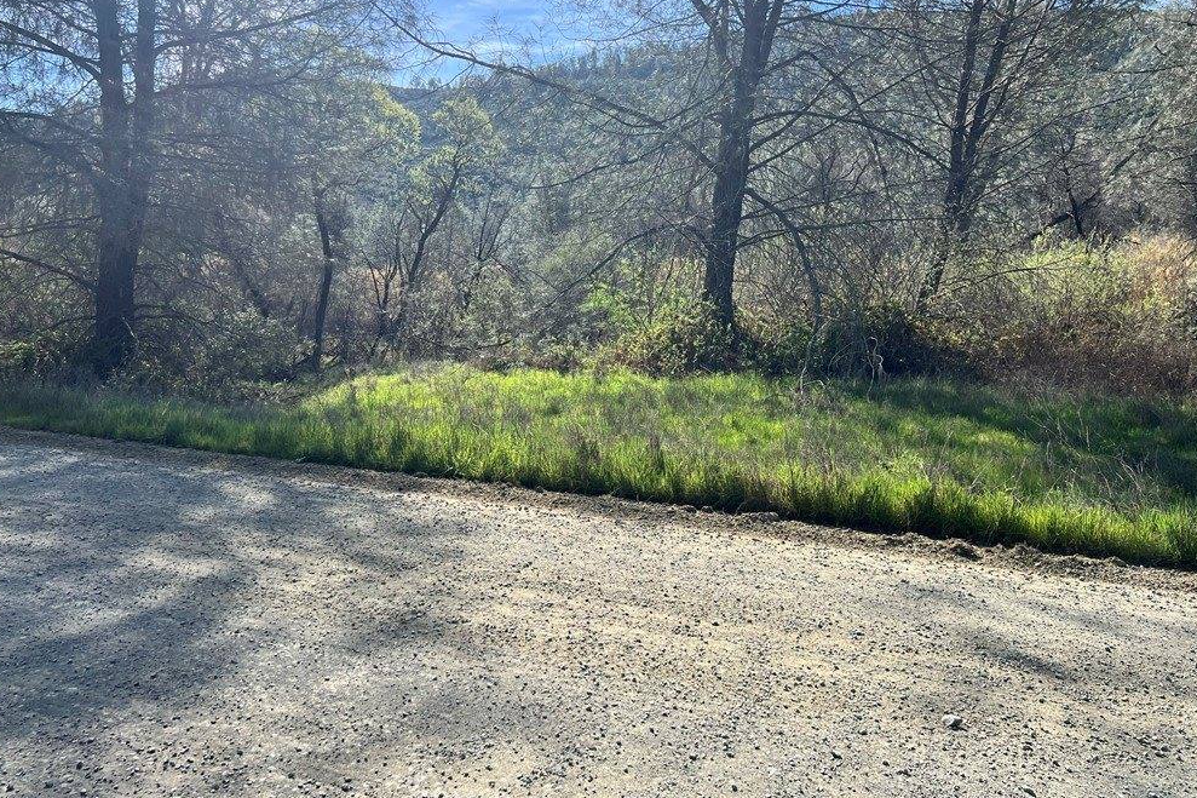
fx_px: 931
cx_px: 603
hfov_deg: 65.5
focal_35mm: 28
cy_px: 354
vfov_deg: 46.3
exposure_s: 1/2123
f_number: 1.5
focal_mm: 5.7
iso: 50
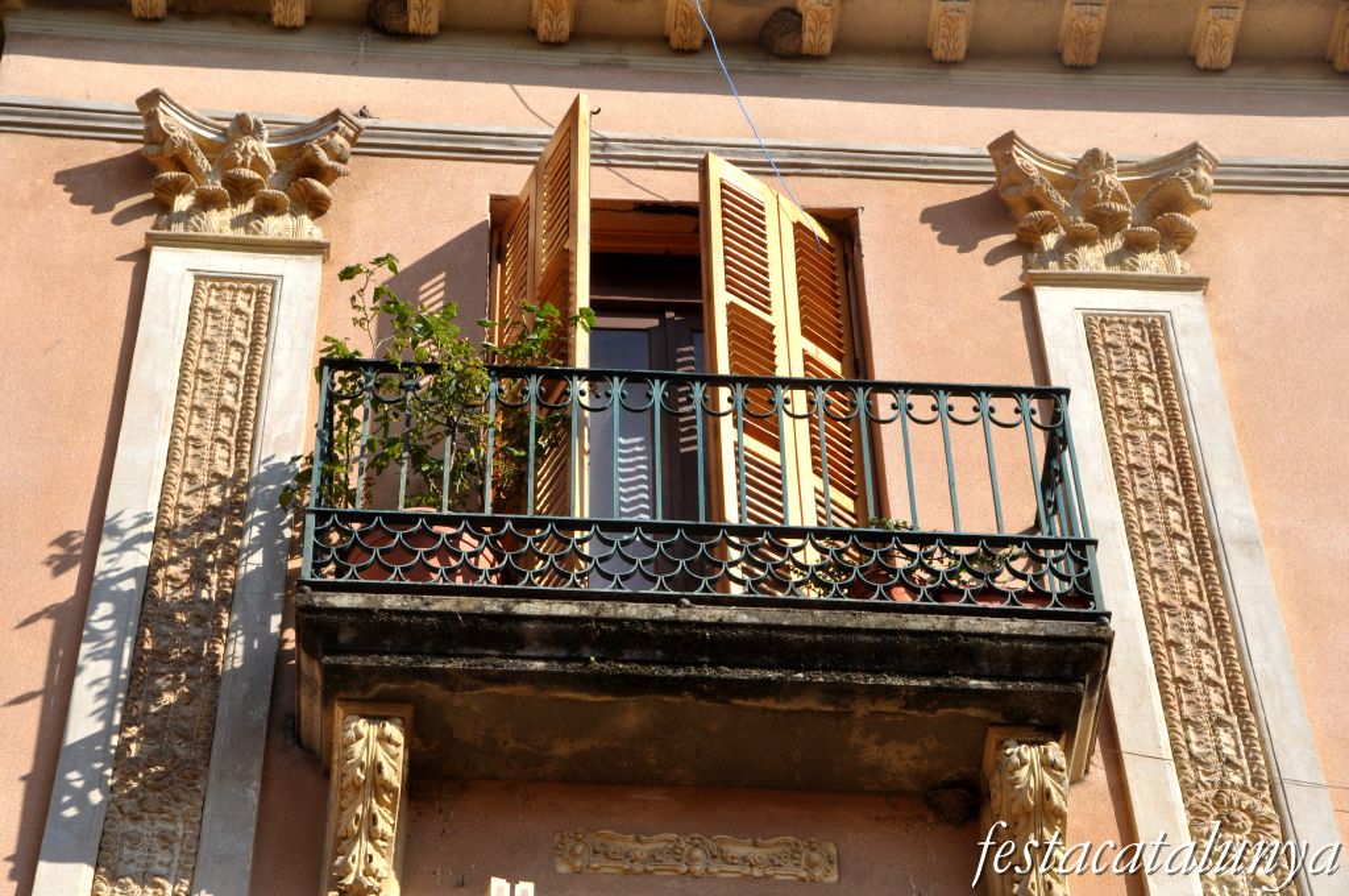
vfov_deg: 15.1
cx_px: 674
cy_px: 448
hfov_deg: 22.6
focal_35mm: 90
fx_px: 3368
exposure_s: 1/500
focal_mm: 60
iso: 500
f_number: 11
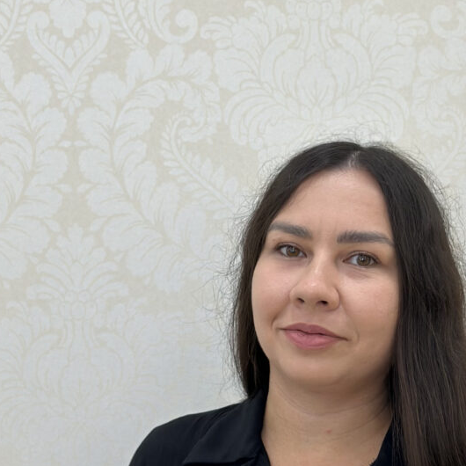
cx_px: 311
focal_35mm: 82
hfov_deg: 21.1
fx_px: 1249
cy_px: 322
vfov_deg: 21.0
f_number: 1.78
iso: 125
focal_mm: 6.86
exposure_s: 1/121
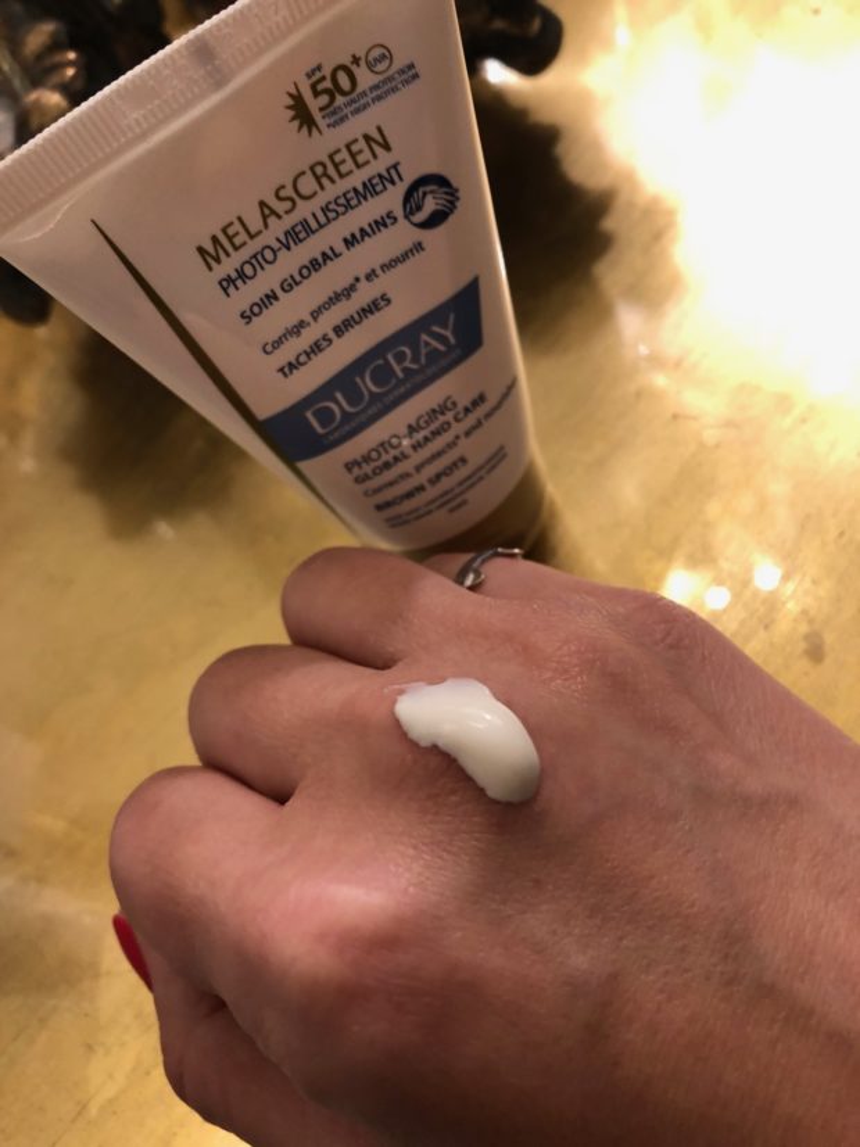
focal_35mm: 28
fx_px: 928
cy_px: 574
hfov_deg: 49.7
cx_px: 430
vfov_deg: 63.5
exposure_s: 1/17
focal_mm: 3.99
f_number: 1.8
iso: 64
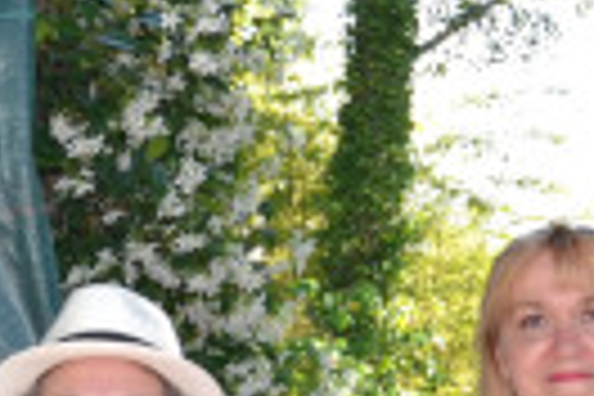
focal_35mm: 164
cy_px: 313
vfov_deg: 8.4
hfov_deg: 12.5
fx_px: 2706
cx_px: 266
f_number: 4
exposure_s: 1/125
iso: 280
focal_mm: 18
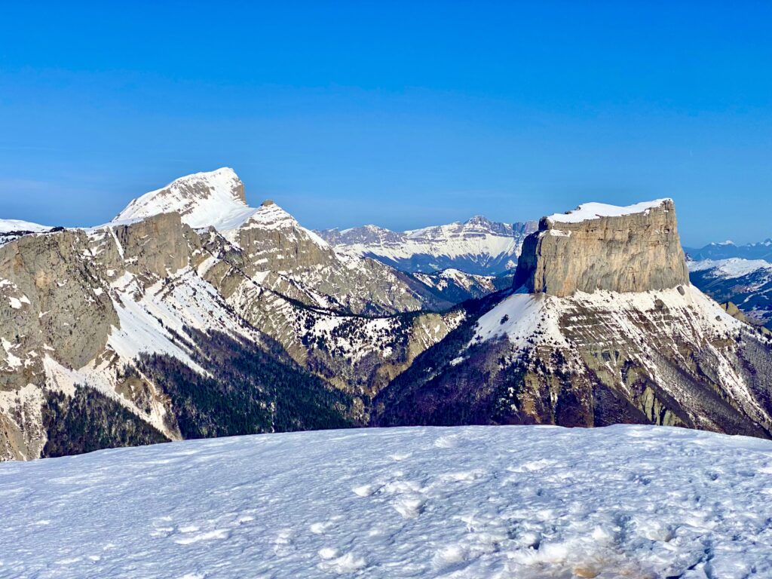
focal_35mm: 52
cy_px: 290
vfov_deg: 28.0
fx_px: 1160
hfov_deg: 36.8
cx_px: 386
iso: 25
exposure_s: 1/5319
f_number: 2
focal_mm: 6
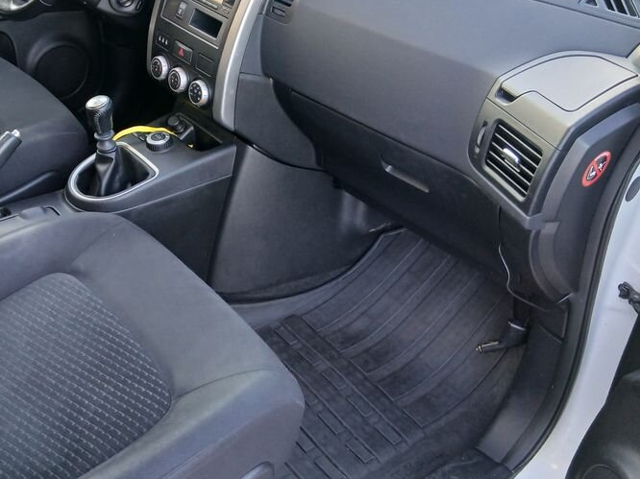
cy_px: 180
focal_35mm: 40
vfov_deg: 35.7
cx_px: 200
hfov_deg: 45.9
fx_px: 739
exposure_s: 1/50
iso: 160
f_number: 1.8
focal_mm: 3.98
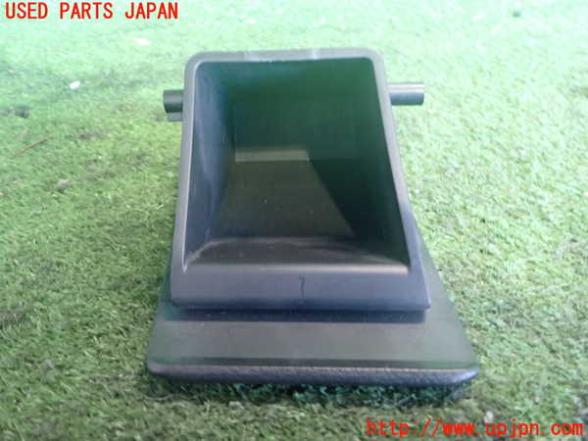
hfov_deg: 60.0
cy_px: 220
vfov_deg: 46.8
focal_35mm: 30
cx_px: 294
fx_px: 510
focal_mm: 5.4
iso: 800
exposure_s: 1/30
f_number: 2.3
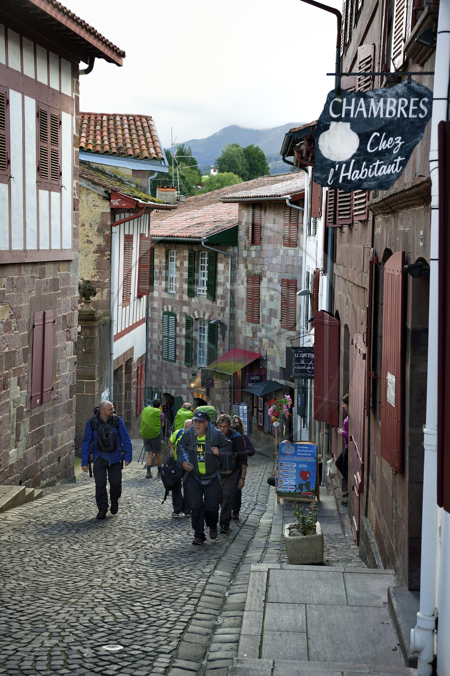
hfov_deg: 23.4
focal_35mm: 58
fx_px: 1088
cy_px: 338
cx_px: 225
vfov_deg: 34.5
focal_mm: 58
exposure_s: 1/125
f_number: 6.3
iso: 400
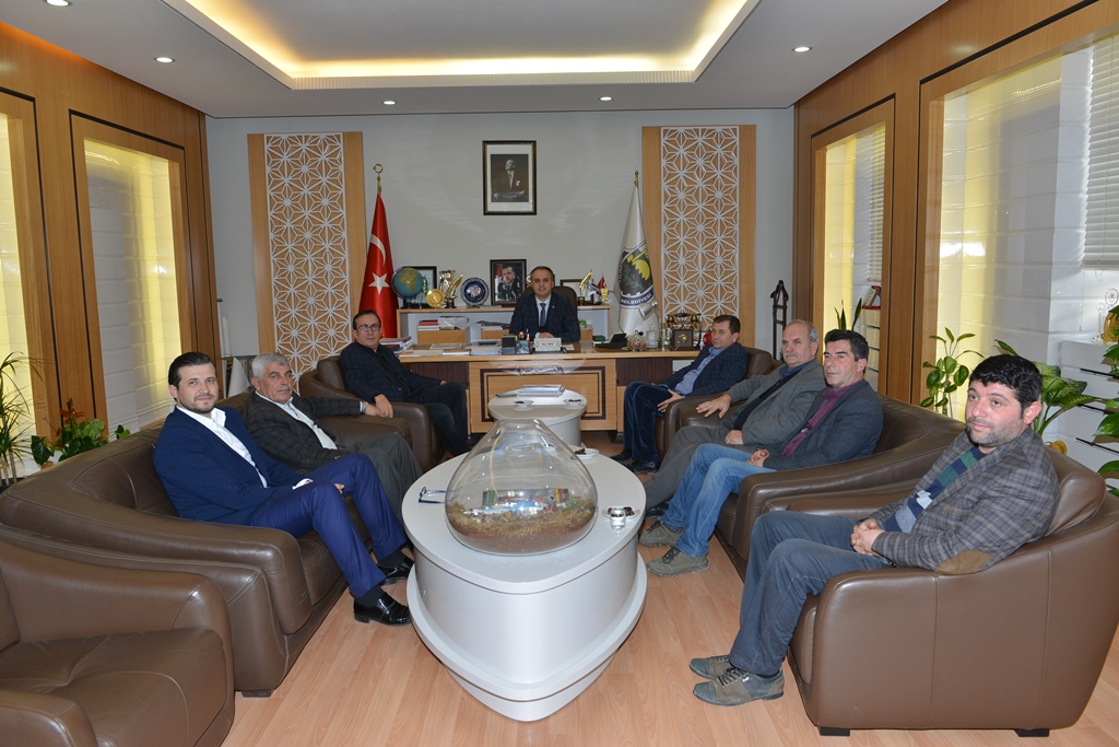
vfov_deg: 49.6
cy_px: 374
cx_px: 560
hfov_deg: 69.4
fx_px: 808
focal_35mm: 26
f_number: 6.3
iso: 500
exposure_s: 1/60
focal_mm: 26
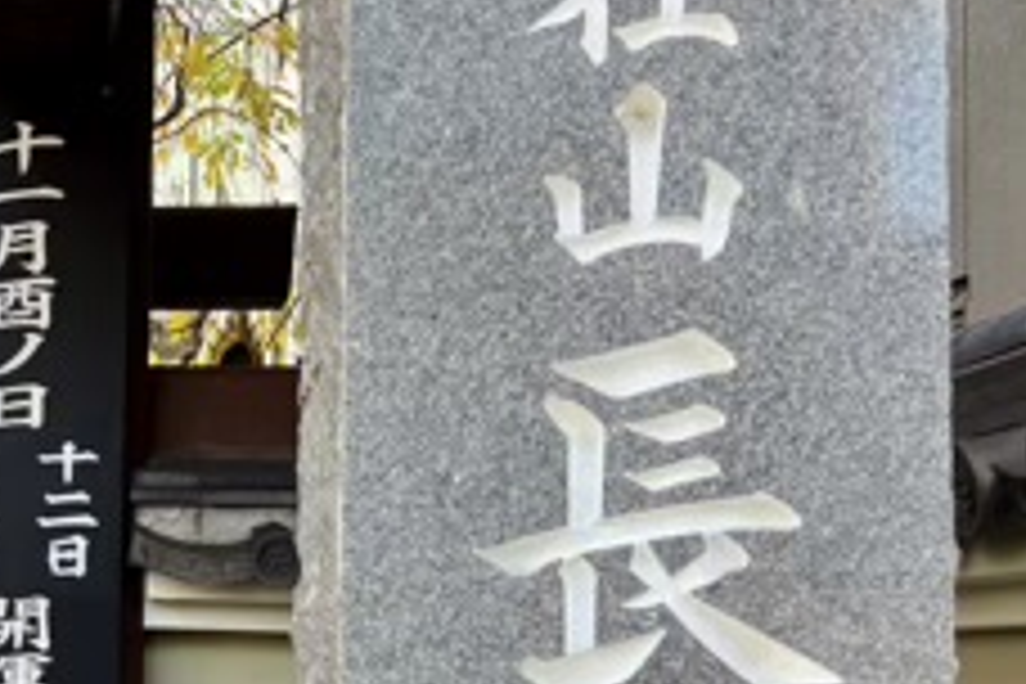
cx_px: -513
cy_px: 506
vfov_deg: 16.4
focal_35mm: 83
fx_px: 2365
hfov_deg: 20.8
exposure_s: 1/331
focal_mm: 5.96
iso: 50
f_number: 1.6
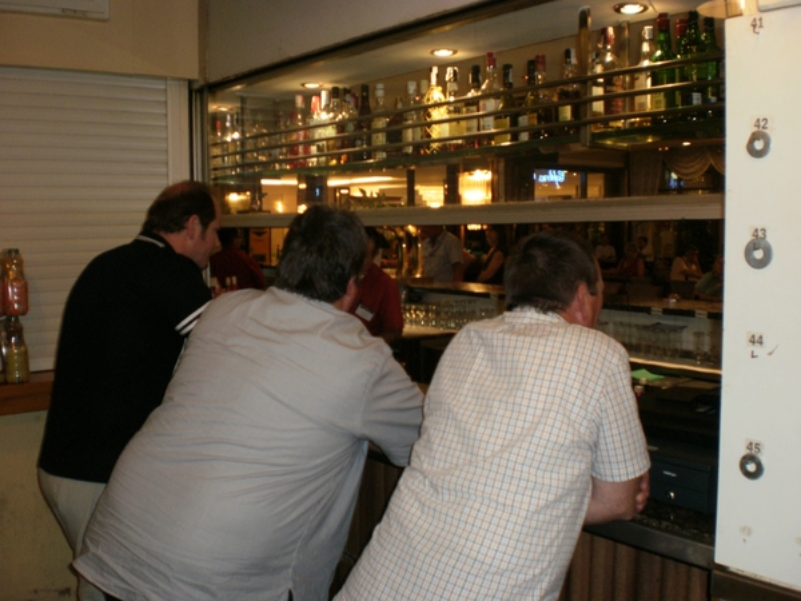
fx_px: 833
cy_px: 300
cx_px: 400
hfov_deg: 51.4
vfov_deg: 39.7
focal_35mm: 36
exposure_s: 1/30
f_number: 3.1
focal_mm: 6.3
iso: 125
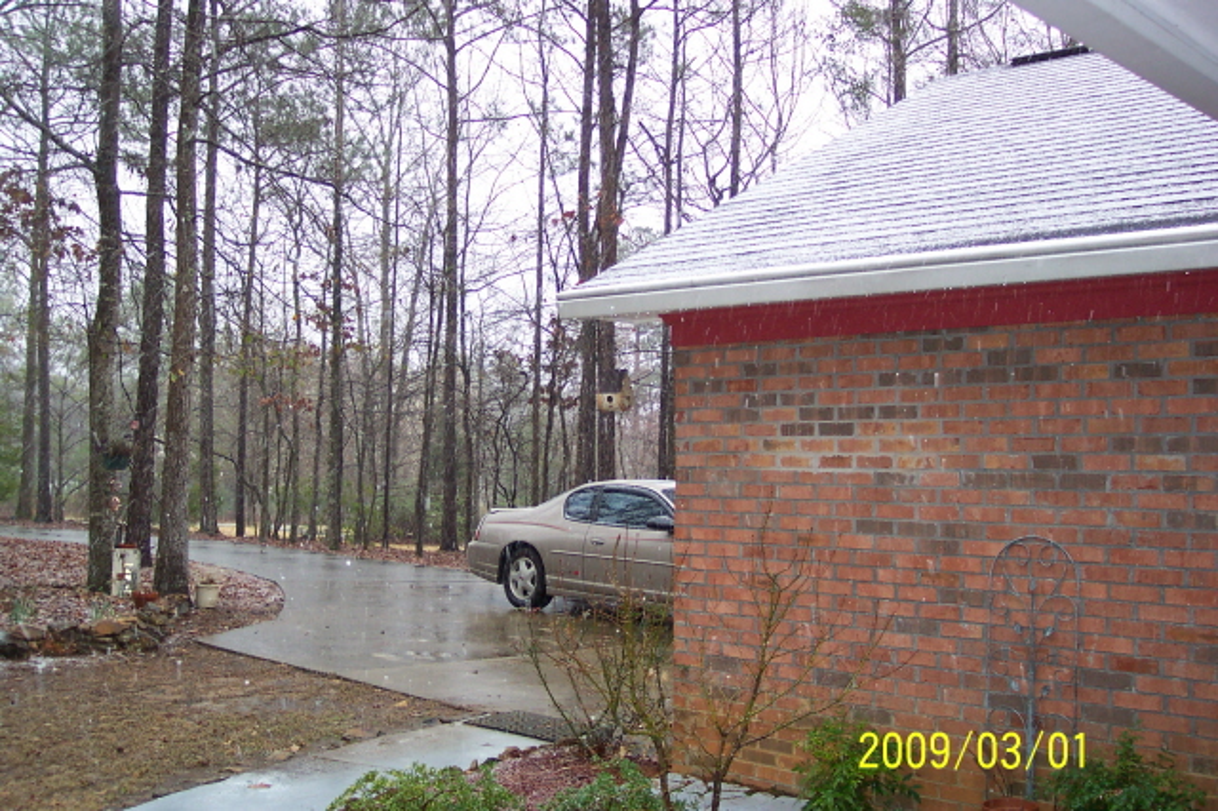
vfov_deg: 35.0
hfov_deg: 50.7
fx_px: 1285
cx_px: 609
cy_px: 406
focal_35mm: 38
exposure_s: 1/45
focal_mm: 8
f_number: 2.8
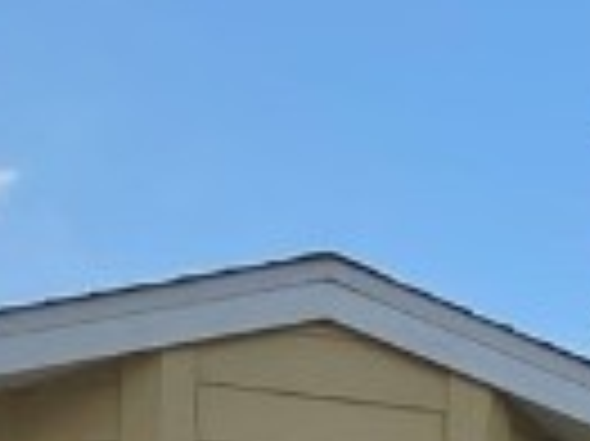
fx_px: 3338
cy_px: 1449
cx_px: 585
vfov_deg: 6.7
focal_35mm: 196
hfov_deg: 10.0
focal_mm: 5.1
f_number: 1.6
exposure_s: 1/1575
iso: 32
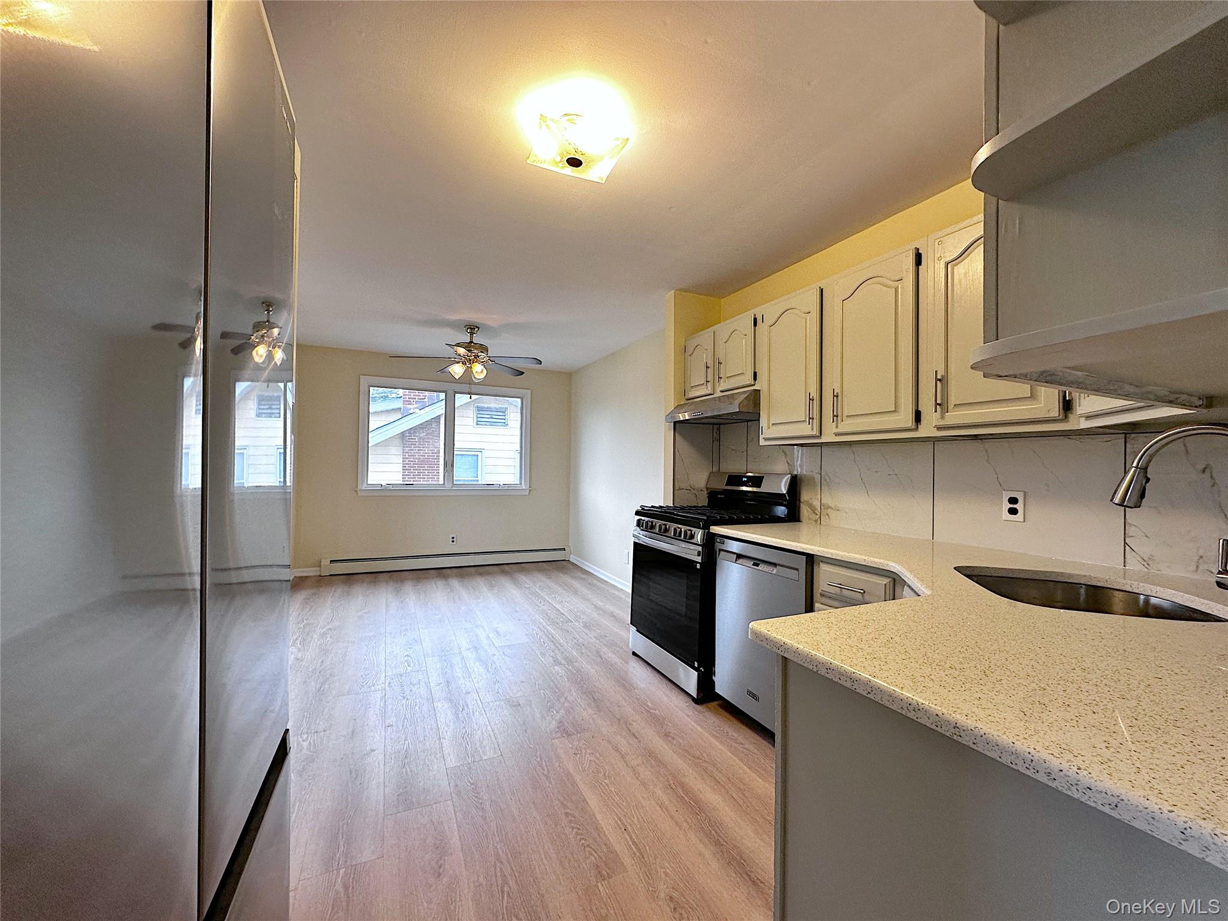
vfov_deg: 85.7
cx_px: 614
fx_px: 497
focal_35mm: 14
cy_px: 460
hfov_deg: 102.1
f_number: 2.2
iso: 125
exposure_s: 1/120
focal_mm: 2.22
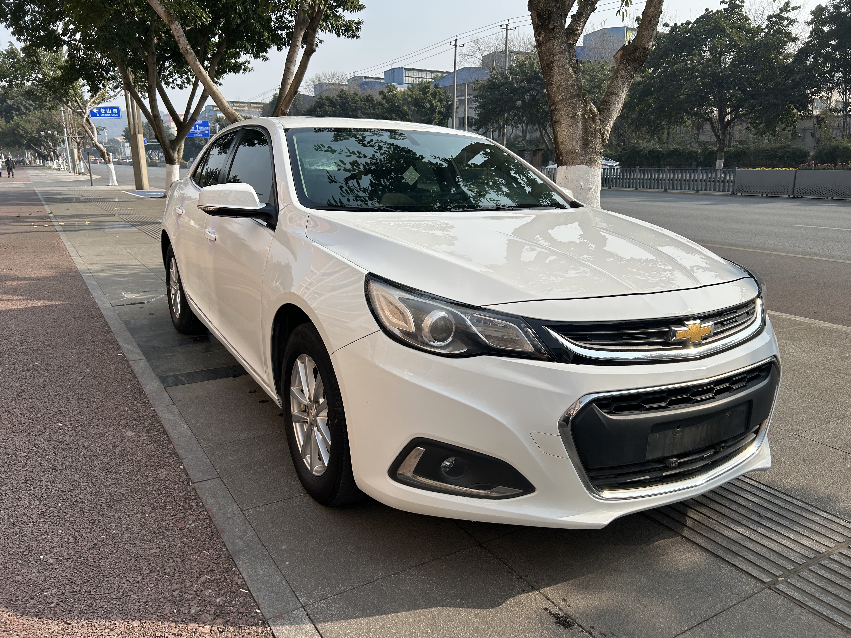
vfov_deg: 53.1
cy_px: 319
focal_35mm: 26
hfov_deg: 67.3
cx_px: 426
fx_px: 639
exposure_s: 1/3831
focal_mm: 5.7
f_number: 1.5
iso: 50
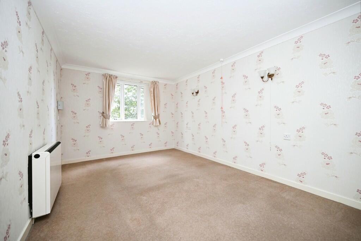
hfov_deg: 104.2
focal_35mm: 14
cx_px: 180
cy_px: 120
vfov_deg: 81.2
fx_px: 140
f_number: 4
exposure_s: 1/60
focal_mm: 14
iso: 800
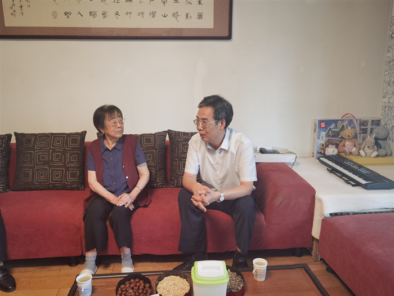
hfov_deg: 61.7
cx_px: 197
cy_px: 148
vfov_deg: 48.2
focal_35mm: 29
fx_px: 330
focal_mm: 6.71
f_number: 1.9
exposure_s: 1/50
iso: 400
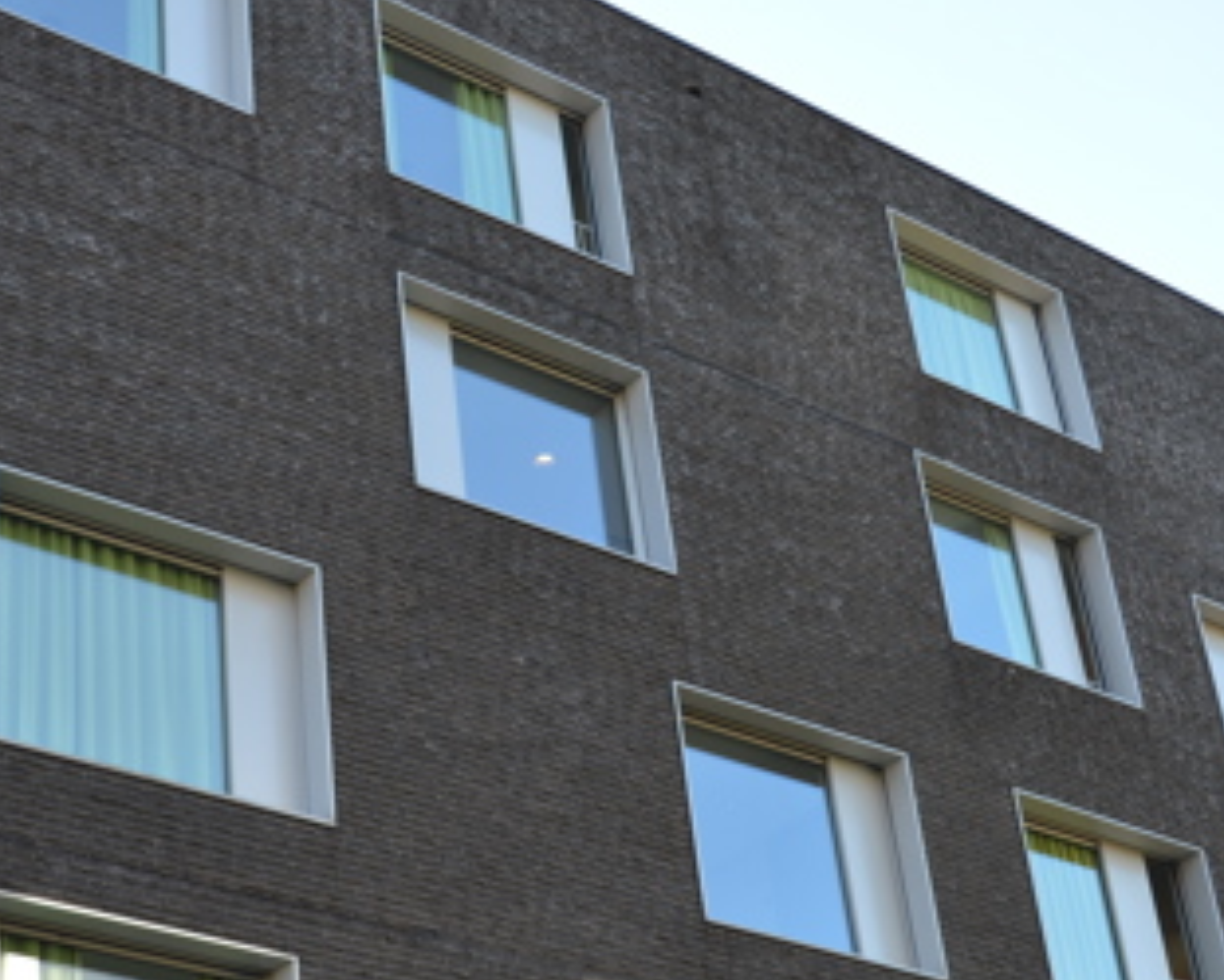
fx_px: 2461
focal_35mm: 68
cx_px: 441
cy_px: 750
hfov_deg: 27.8
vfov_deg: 22.3
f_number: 5.6
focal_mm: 25
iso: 140
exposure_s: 1/125
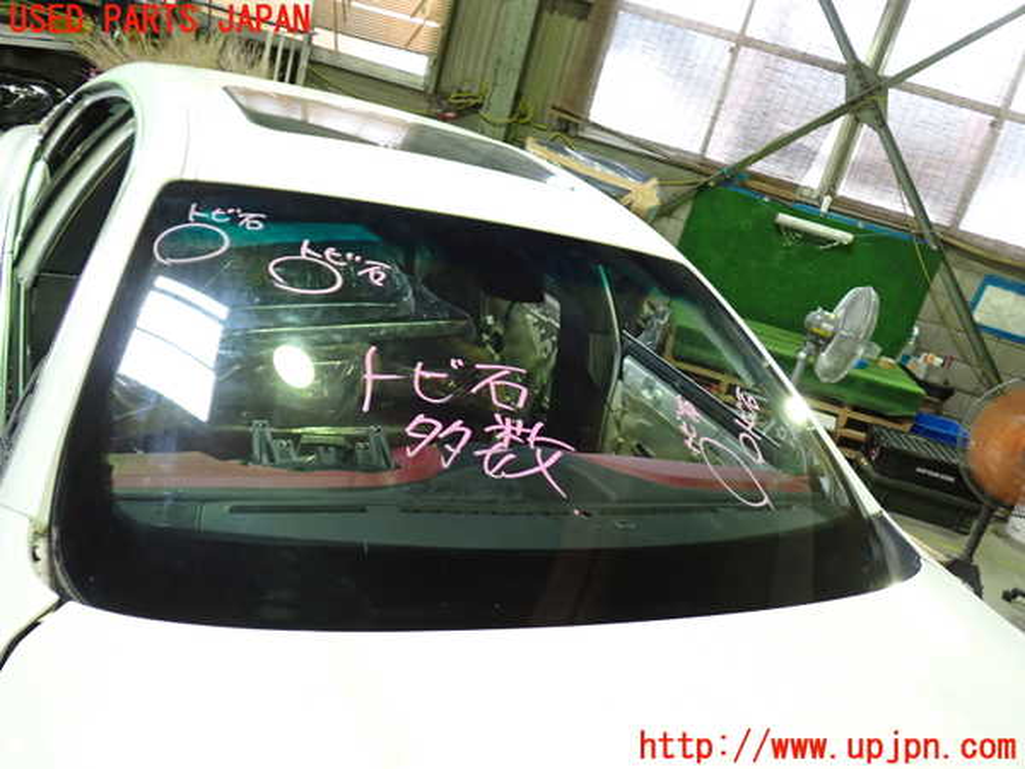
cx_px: 512
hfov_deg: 60.0
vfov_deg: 46.8
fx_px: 888
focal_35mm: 30
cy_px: 384
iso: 250
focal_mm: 5.4
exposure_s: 1/30
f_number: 2.3
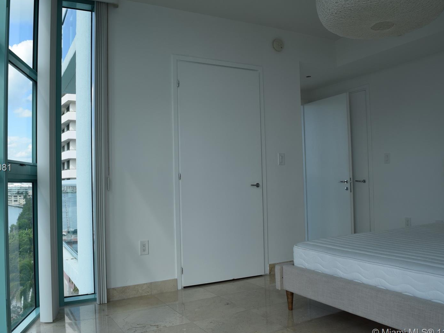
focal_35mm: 30
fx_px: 385
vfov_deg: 46.8
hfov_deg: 60.0
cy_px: 168
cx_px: 220
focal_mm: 18
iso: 250
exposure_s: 1/250
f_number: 8
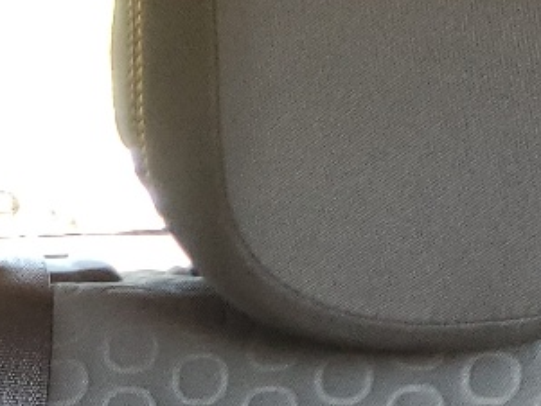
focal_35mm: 138
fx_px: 2158
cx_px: -773
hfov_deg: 11.6
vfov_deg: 9.4
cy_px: 1019
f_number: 1.5
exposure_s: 1/60.2
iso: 84
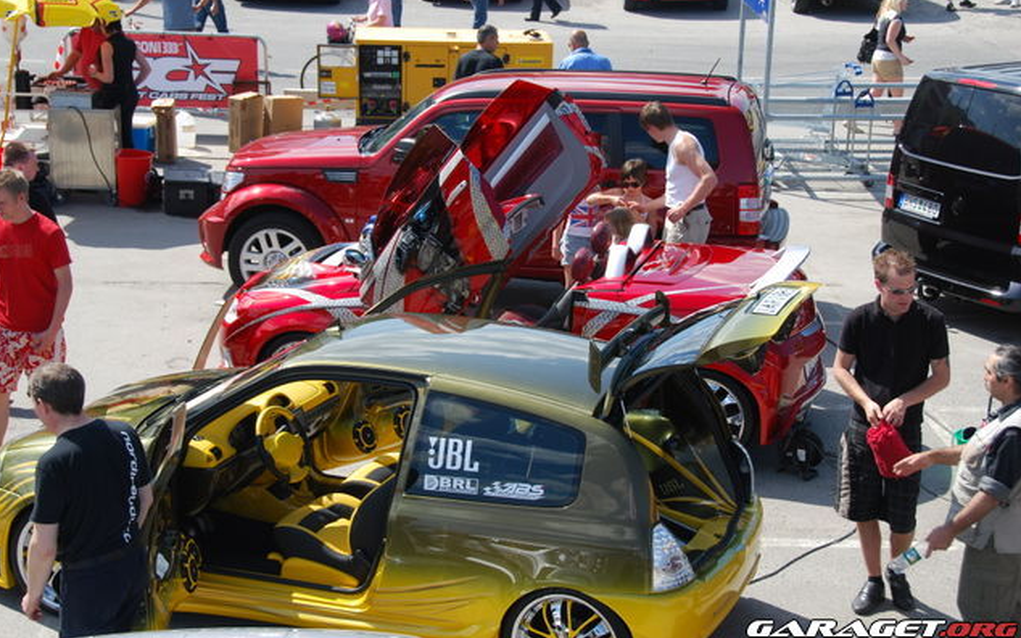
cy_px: 300
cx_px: 507
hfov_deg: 30.2
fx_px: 1892
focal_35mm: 68
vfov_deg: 19.1
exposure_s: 1/200
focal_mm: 44
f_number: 7.1
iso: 100
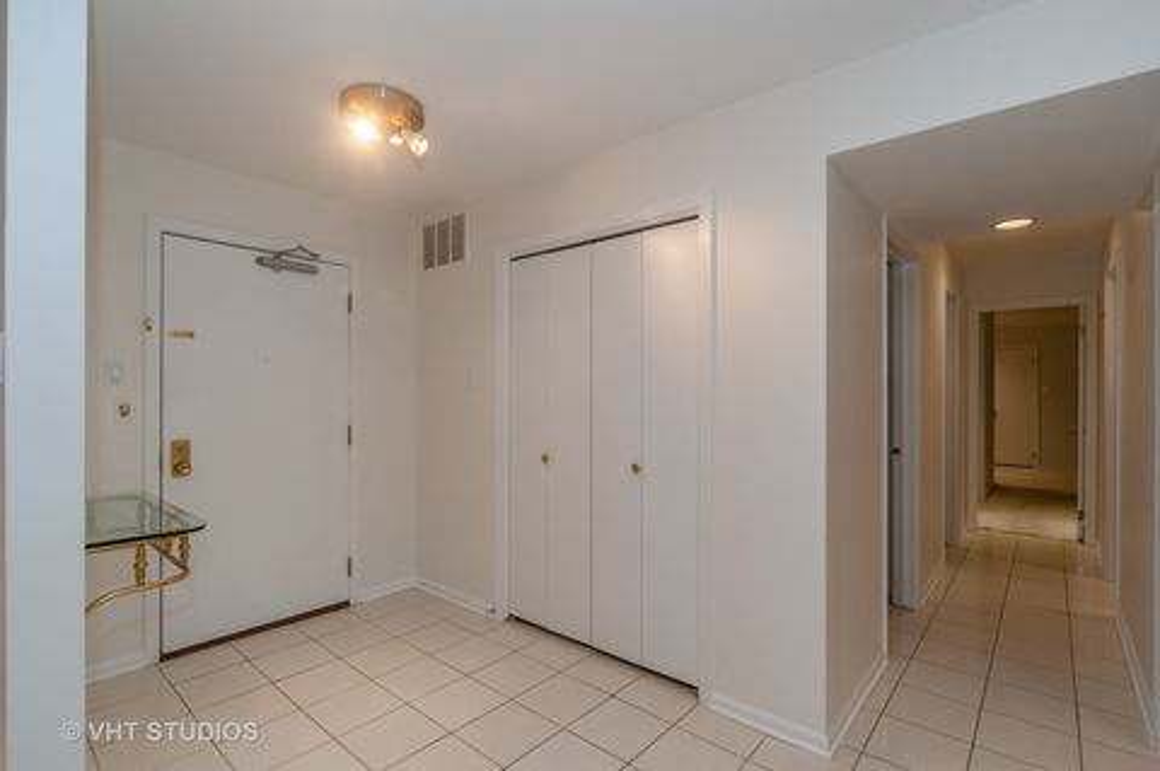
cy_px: 386
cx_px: 580
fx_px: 579
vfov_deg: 67.3
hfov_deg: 90.1
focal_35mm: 18
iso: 200
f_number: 8
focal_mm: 18
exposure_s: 1/60
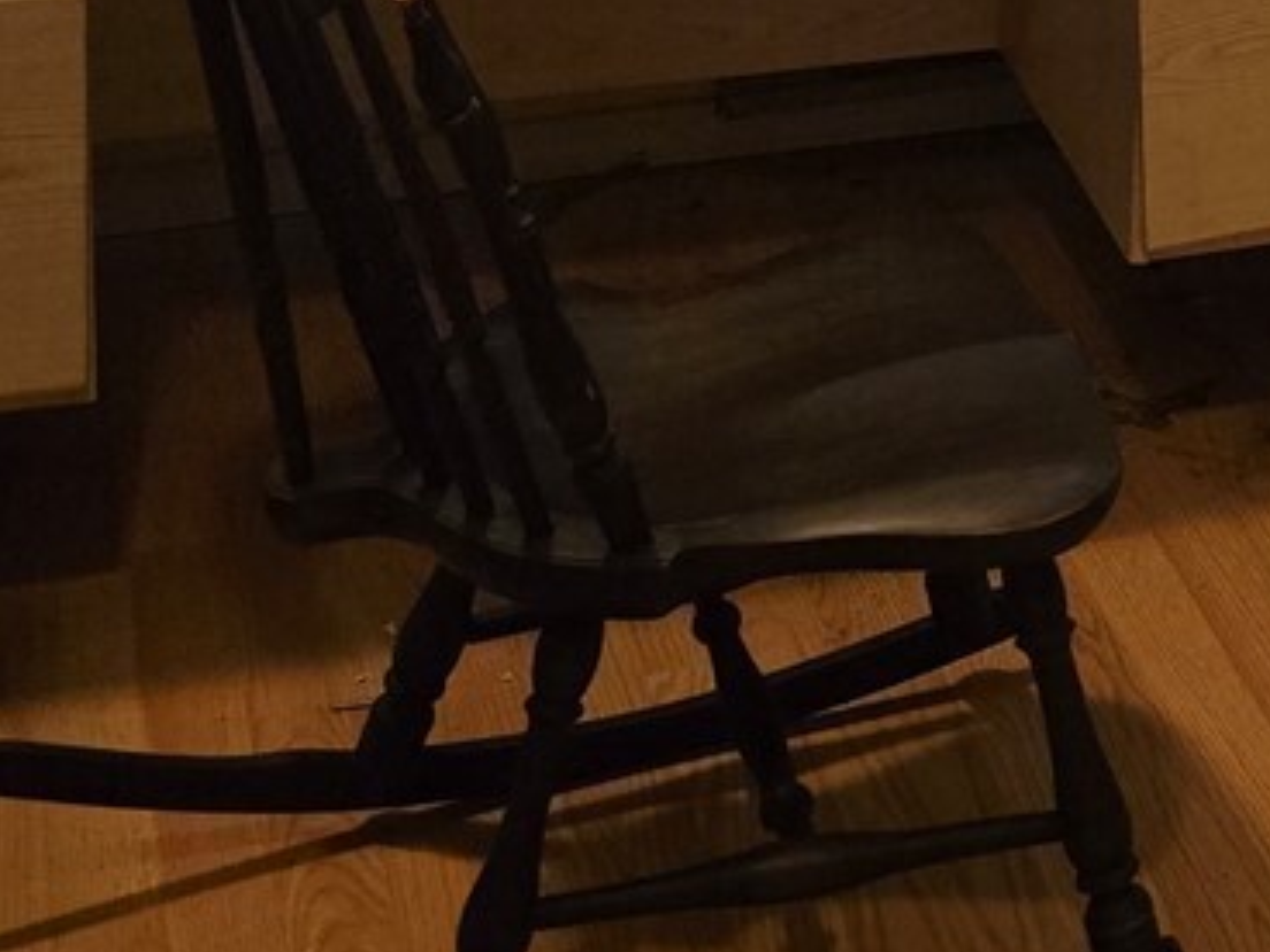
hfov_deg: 18.0
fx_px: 3669
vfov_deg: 13.7
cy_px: -593
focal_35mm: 100
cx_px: 1760
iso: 1000
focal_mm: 6.3
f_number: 1.7
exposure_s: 1/120
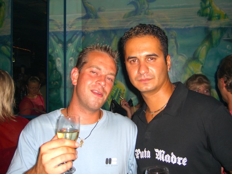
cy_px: 87
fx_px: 255
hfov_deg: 49.0
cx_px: 116
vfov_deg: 37.7
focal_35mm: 38
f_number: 2.8
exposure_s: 1/60
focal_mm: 7.9
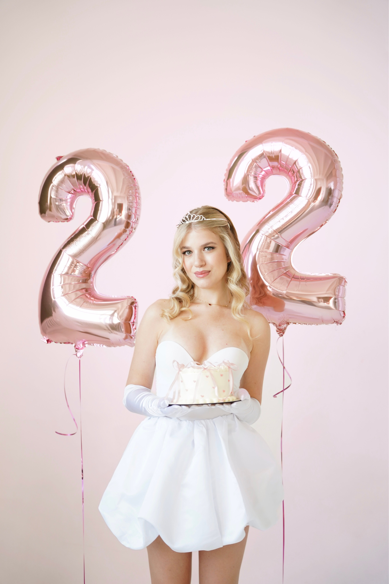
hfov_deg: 28.5
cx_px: 194
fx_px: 765
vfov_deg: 41.8
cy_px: 292
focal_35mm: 47
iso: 320
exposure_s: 1/100
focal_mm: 47.2
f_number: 2.8
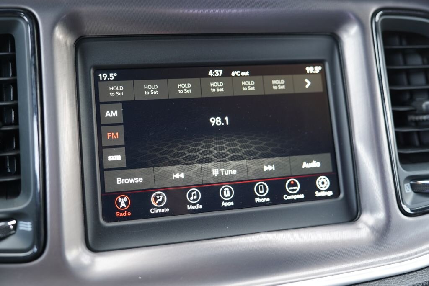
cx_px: 214
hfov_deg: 54.4
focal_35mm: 35
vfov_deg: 37.9
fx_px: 417
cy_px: 143
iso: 400
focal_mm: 35
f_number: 2.8
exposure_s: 1/40
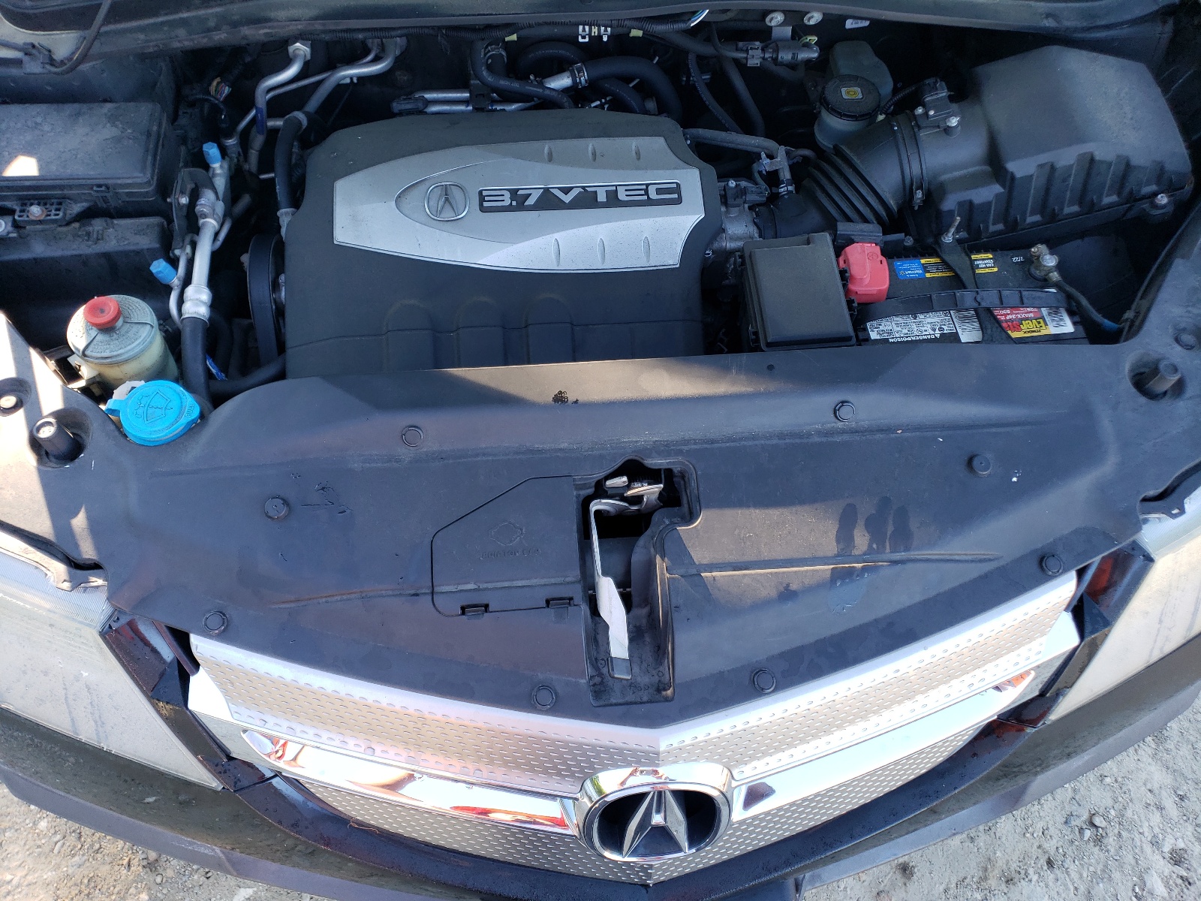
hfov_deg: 67.3
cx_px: 600
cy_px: 450
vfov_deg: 53.1
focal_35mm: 26
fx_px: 902
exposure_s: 1/123
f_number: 1.5
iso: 50
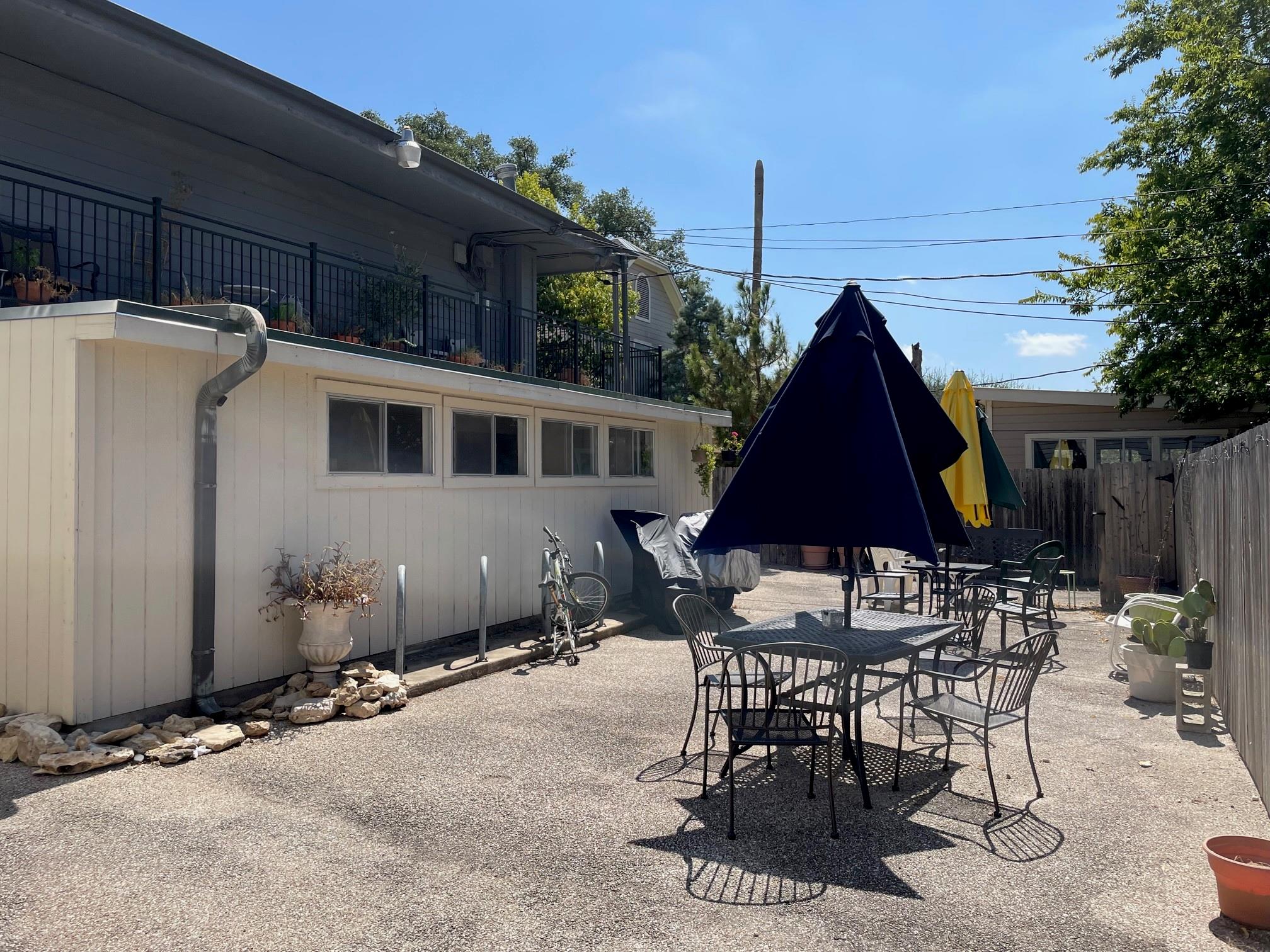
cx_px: 635
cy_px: 476
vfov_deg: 53.1
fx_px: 954
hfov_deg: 67.3
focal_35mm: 26
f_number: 1.6
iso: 32
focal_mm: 4.2
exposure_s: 1/3861
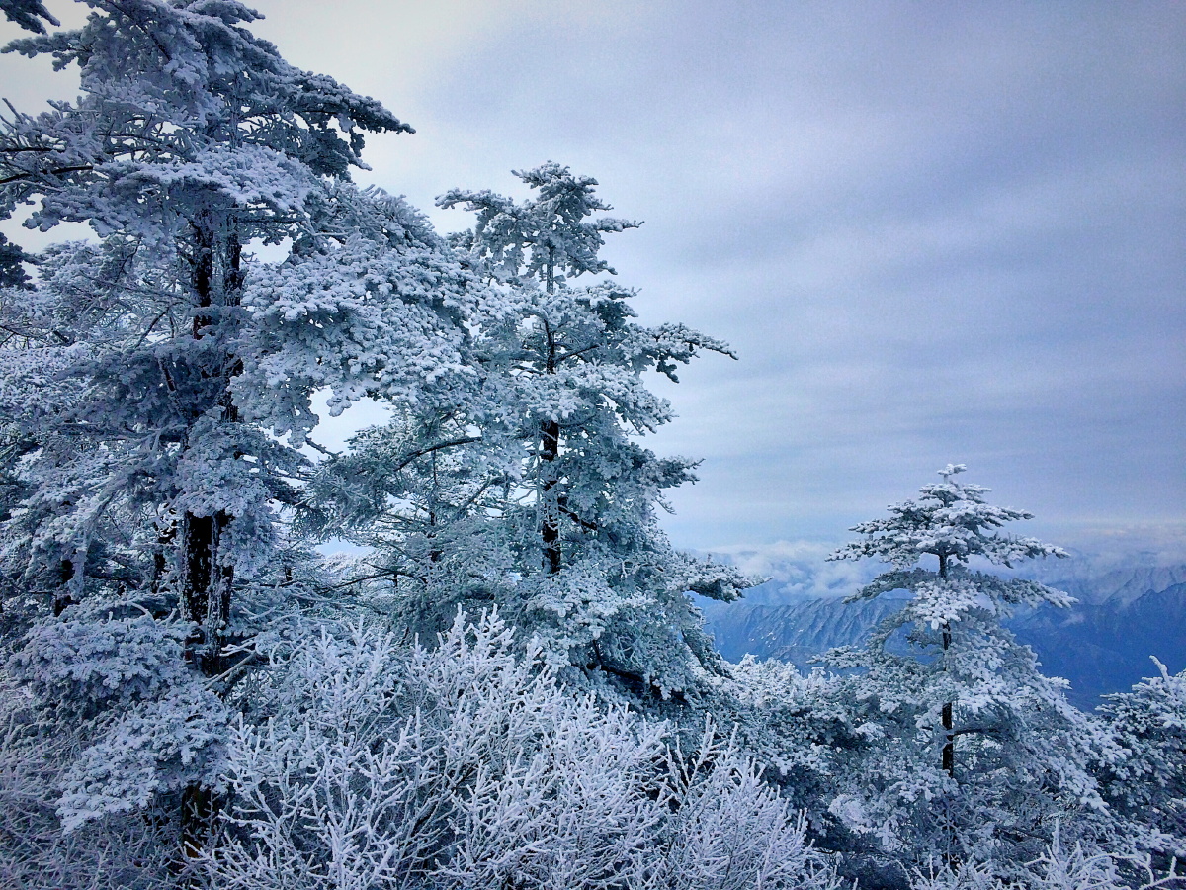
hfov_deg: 61.7
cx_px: 593
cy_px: 445
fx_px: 994
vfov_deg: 48.2
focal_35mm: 29
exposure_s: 1/2933
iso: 32
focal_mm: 4.15
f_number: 2.2
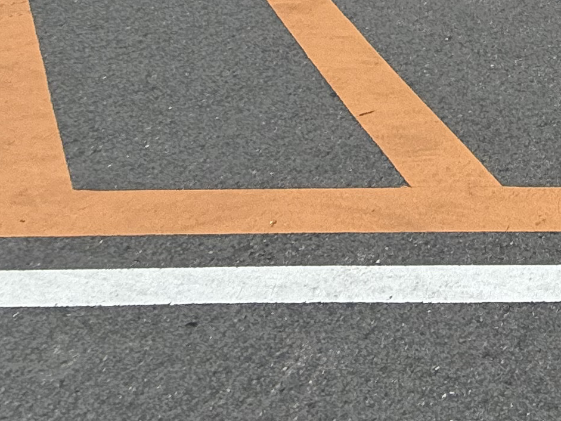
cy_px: -466
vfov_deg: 16.8
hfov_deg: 22.6
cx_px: 947
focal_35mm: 60
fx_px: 973
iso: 50
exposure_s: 1/779
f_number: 2.2
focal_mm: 2.22
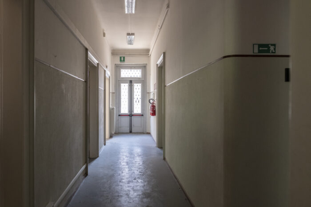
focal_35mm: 24
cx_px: 156
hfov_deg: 73.7
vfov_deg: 53.2
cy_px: 104
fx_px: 207
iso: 3200
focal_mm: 16
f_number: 2.8
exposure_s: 1/125
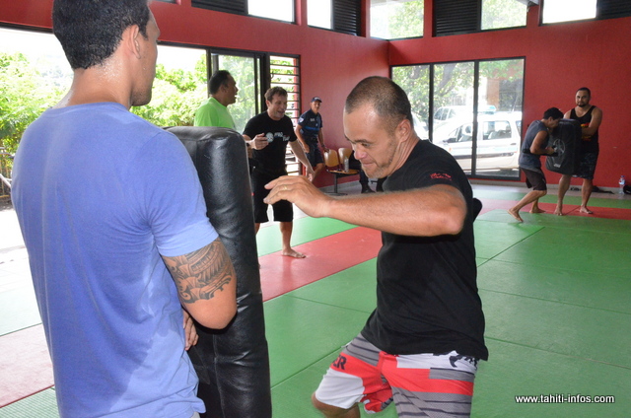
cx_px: 316
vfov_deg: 38.2
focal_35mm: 34
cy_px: 209
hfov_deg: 55.2
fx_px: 604
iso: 5000
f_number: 16
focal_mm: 23
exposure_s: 1/250
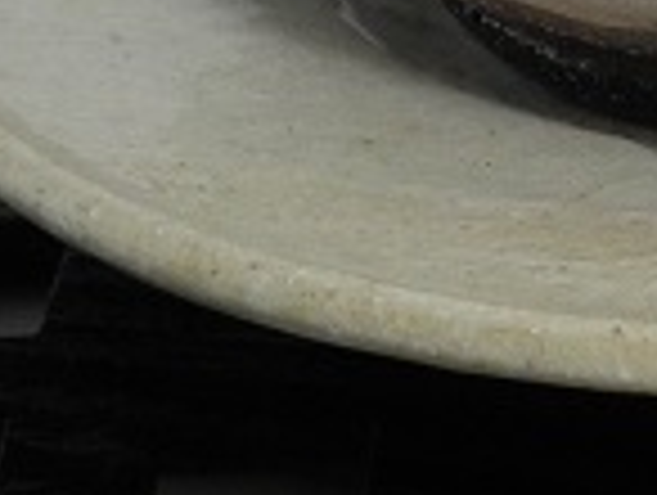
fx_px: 3080
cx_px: 675
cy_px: -198
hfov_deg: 12.0
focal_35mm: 162
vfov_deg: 9.0
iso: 125
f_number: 4.5
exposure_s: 1/20
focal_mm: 6.64
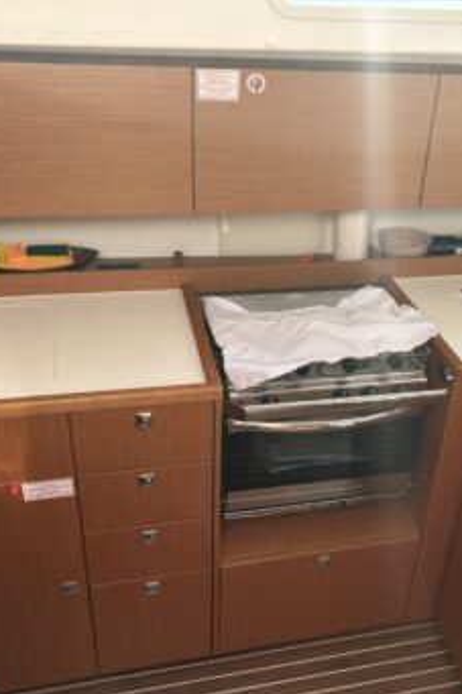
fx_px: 713
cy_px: 354
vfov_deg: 51.9
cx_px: 300
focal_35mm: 37
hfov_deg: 35.6
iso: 40
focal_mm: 5.7
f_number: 1.5
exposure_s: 1/121
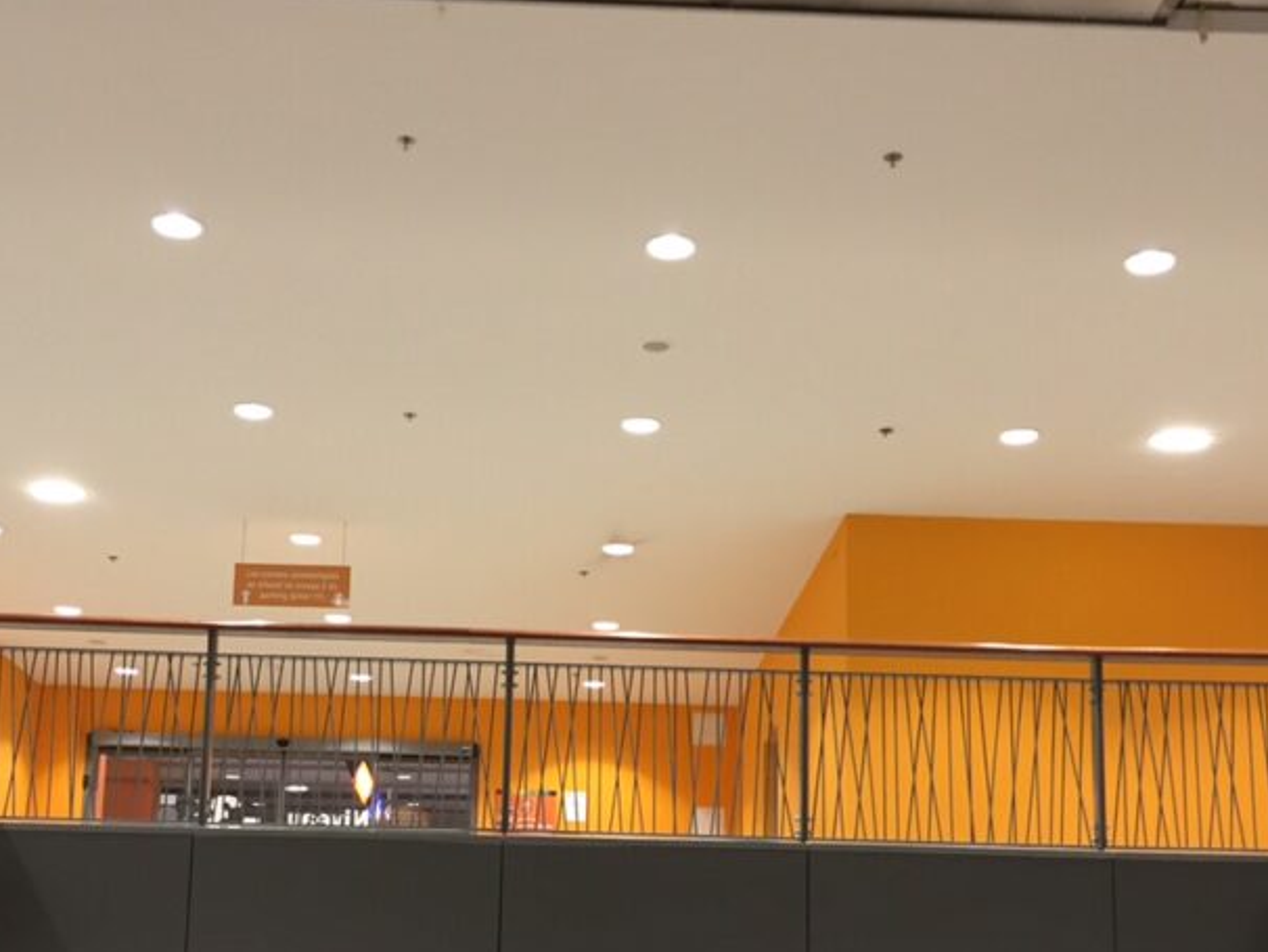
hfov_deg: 38.9
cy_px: 764
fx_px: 1796
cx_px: 586
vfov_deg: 29.0
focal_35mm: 49
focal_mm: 4.15
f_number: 2.2
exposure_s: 1/33
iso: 100
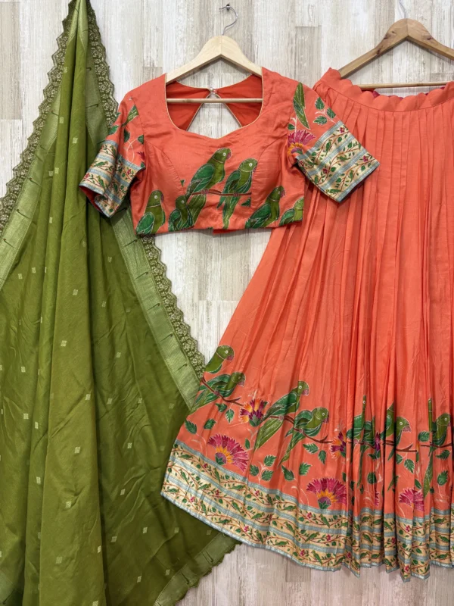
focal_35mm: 26
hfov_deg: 53.1
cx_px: 227
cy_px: 303
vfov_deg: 67.3
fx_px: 455
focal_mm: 6
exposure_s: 1/50
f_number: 1.6
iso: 80
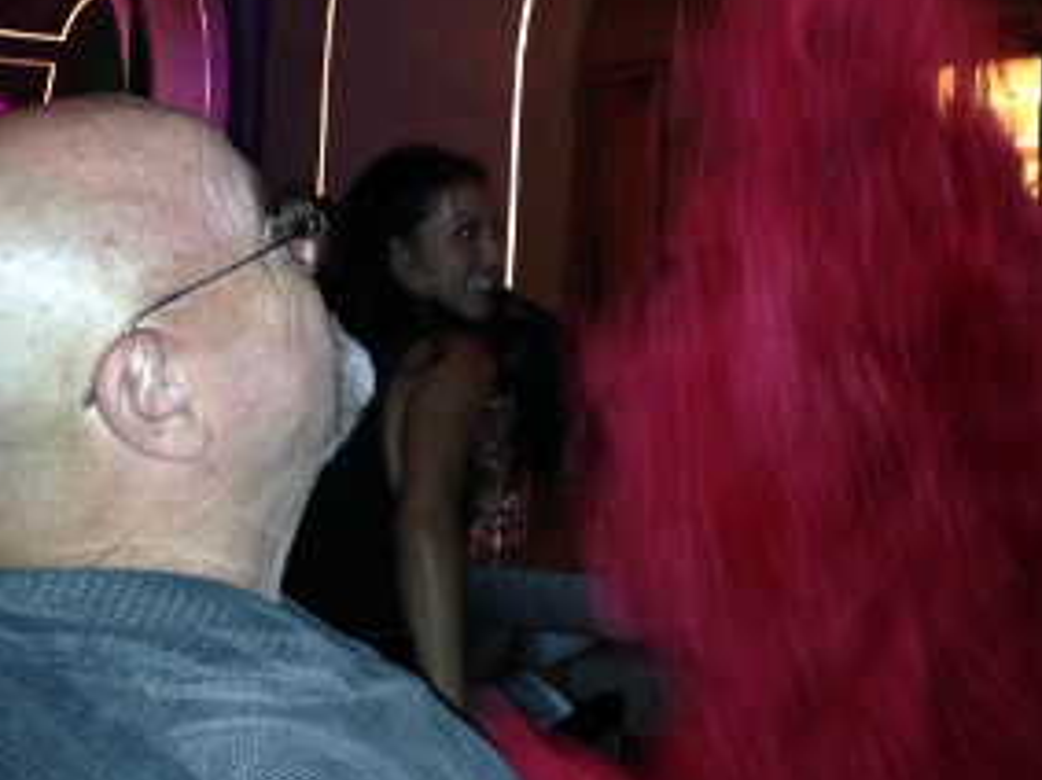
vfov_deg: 25.7
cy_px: 162
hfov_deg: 34.0
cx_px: 703
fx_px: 1685
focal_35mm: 56
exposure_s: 1/16
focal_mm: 4.12
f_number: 2.4
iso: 320
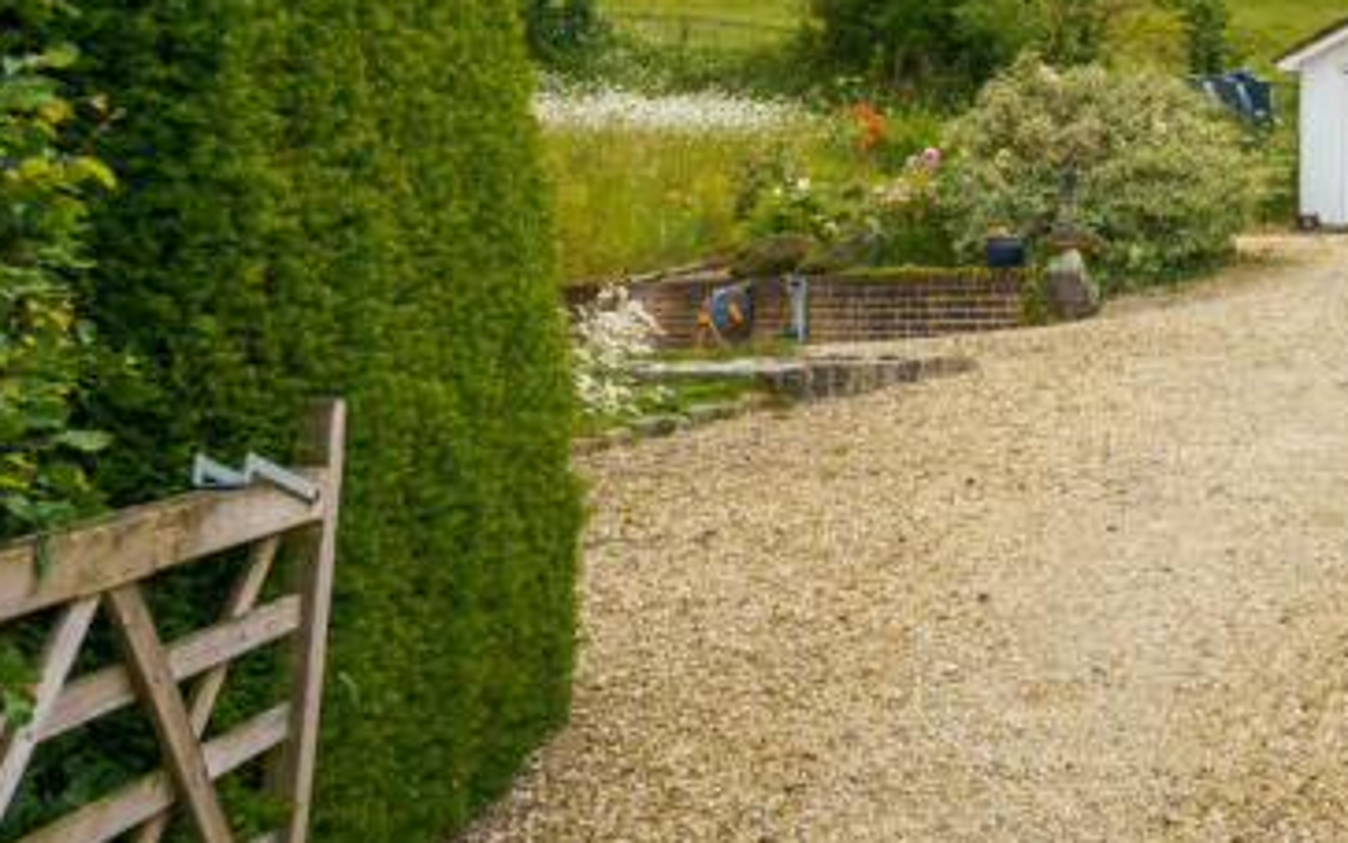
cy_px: 128
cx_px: 1194
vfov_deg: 22.3
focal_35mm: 57
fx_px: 2094
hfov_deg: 33.9
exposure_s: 1/200
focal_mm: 31
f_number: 13
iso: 320
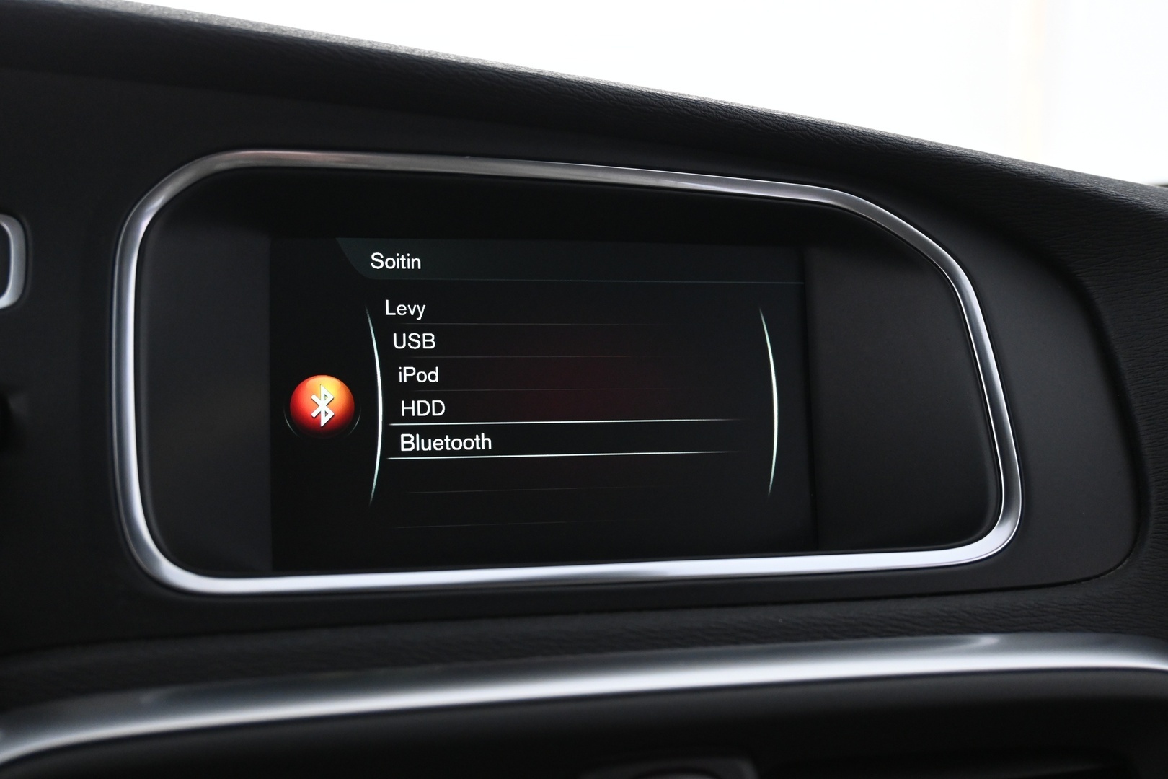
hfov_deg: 48.7
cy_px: 390
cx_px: 584
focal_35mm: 40
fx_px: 1290
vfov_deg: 33.6
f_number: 4.5
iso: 1800
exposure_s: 1/40
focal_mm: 26.5
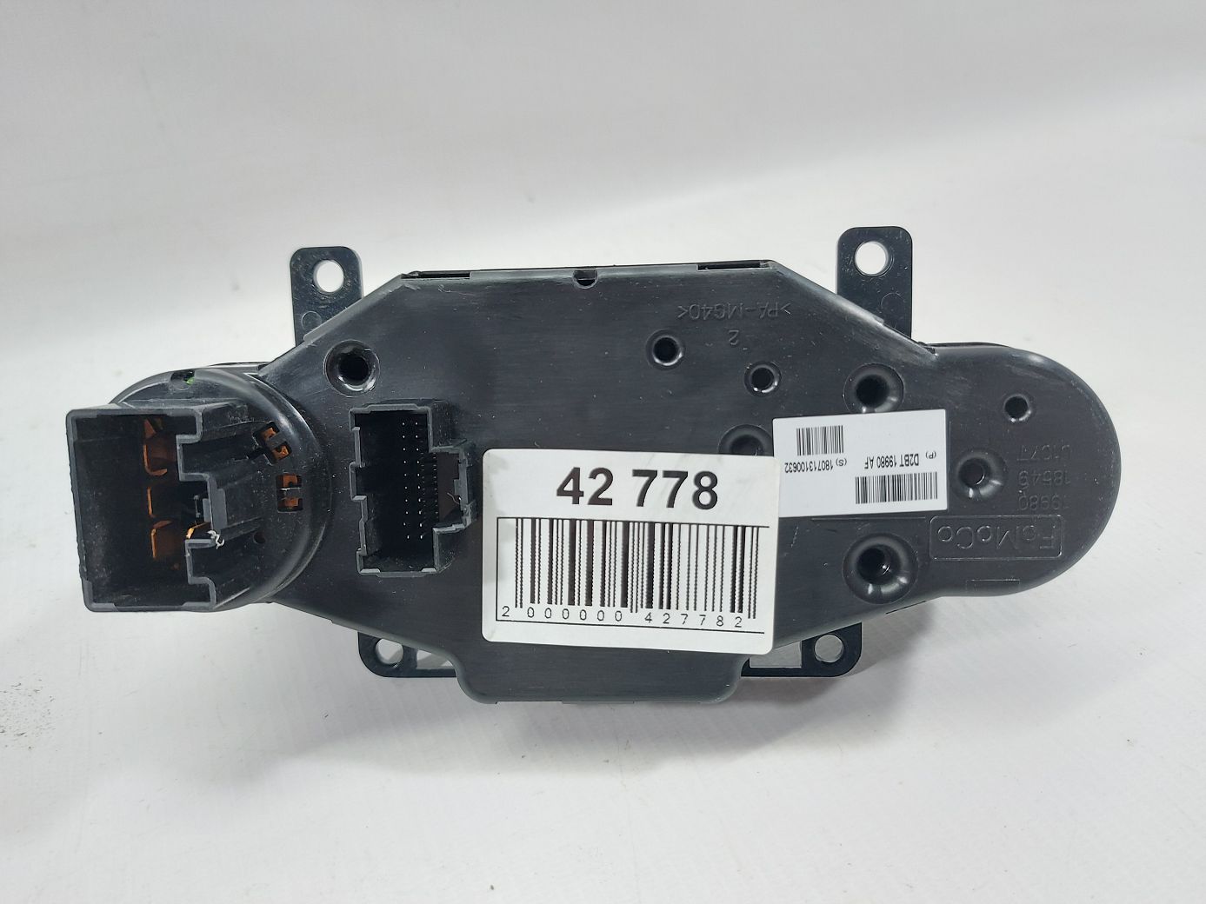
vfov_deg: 56.8
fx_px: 836
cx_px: 603
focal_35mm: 24
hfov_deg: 71.6
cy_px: 452
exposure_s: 1/50
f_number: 1.8
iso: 100
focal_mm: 5.23
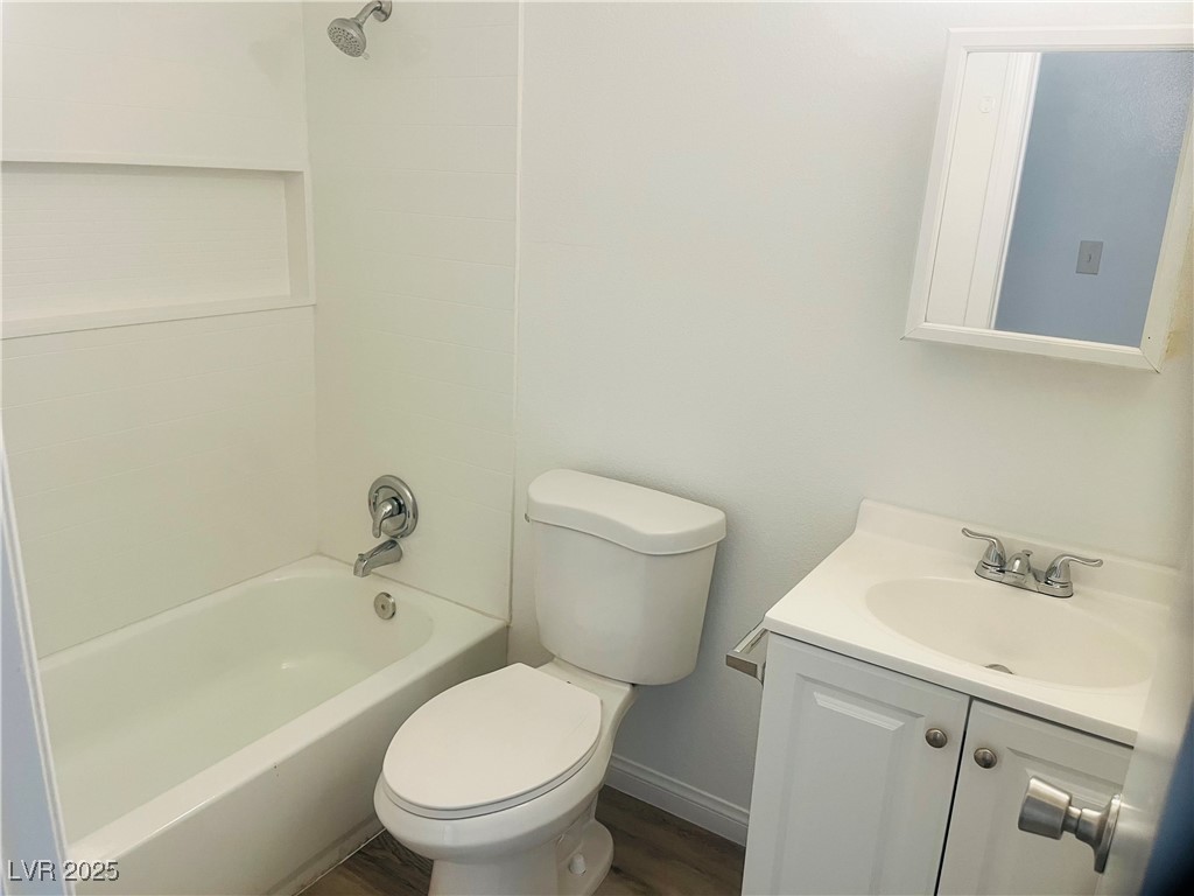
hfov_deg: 67.3
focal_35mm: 26
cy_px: 448
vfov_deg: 53.1
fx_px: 897
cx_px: 597
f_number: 1.6
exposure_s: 1/60
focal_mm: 5.1
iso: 100
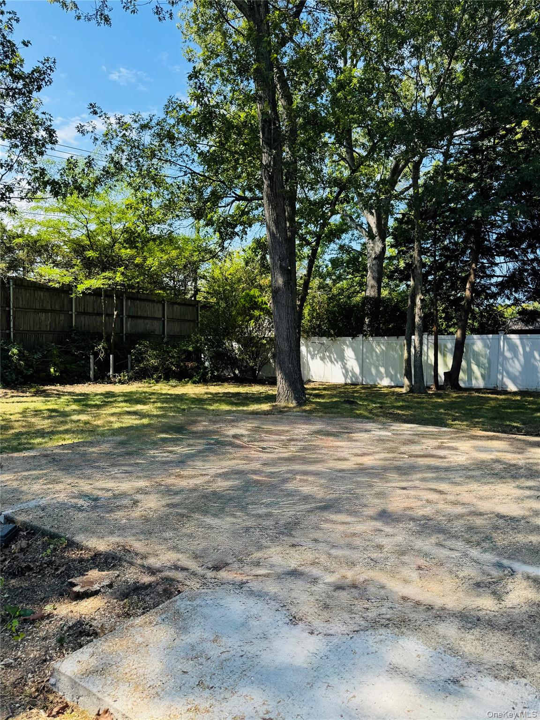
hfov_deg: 56.8
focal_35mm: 24
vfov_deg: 71.6
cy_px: 360
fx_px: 499
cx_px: 270
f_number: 1.78
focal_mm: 6.76
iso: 80
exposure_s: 1/1215
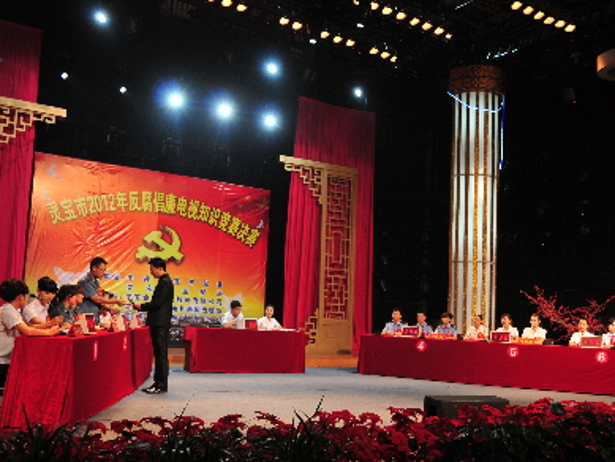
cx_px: 343
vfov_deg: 36.0
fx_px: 711
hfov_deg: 46.7
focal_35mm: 40
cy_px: 230
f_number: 4
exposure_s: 1/60
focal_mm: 24
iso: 320
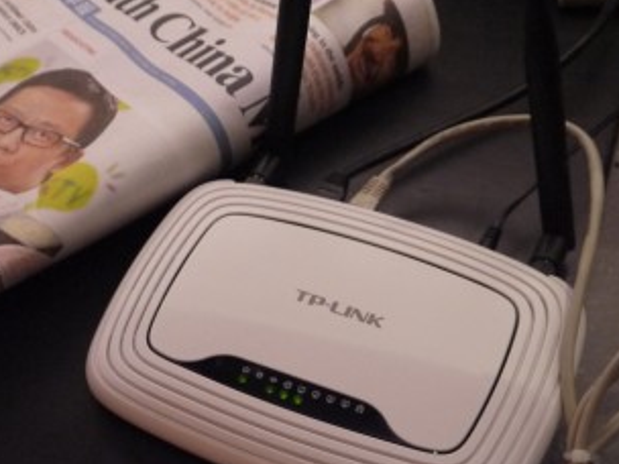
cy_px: 436
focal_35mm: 66
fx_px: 1180
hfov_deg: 29.2
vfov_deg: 21.6
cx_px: 198
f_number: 4
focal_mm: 17
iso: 800
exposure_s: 1/15
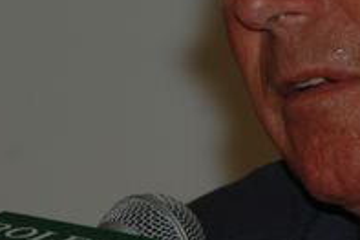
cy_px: -3
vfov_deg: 1.4
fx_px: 9742
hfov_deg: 2.1
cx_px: 360
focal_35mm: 975
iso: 200
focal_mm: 200
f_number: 5.6
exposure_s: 1/125
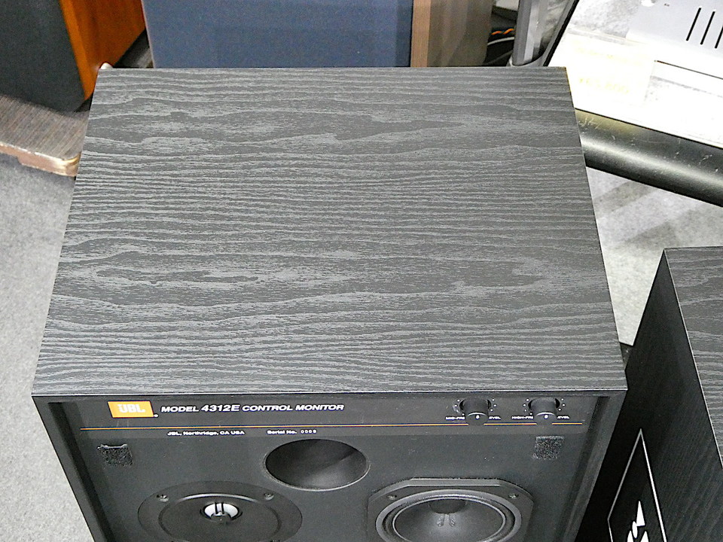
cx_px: 362
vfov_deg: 29.1
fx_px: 1044
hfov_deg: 38.2
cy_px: 271
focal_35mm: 50
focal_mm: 9
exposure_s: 1/13
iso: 1600
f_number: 4.1
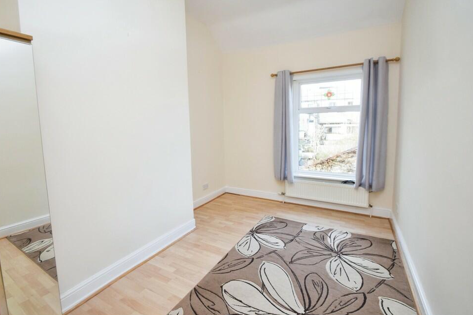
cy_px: 159
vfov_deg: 73.7
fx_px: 210
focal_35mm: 16
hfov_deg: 96.7
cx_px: 230
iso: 640
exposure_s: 1/125
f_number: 5.6
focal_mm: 10
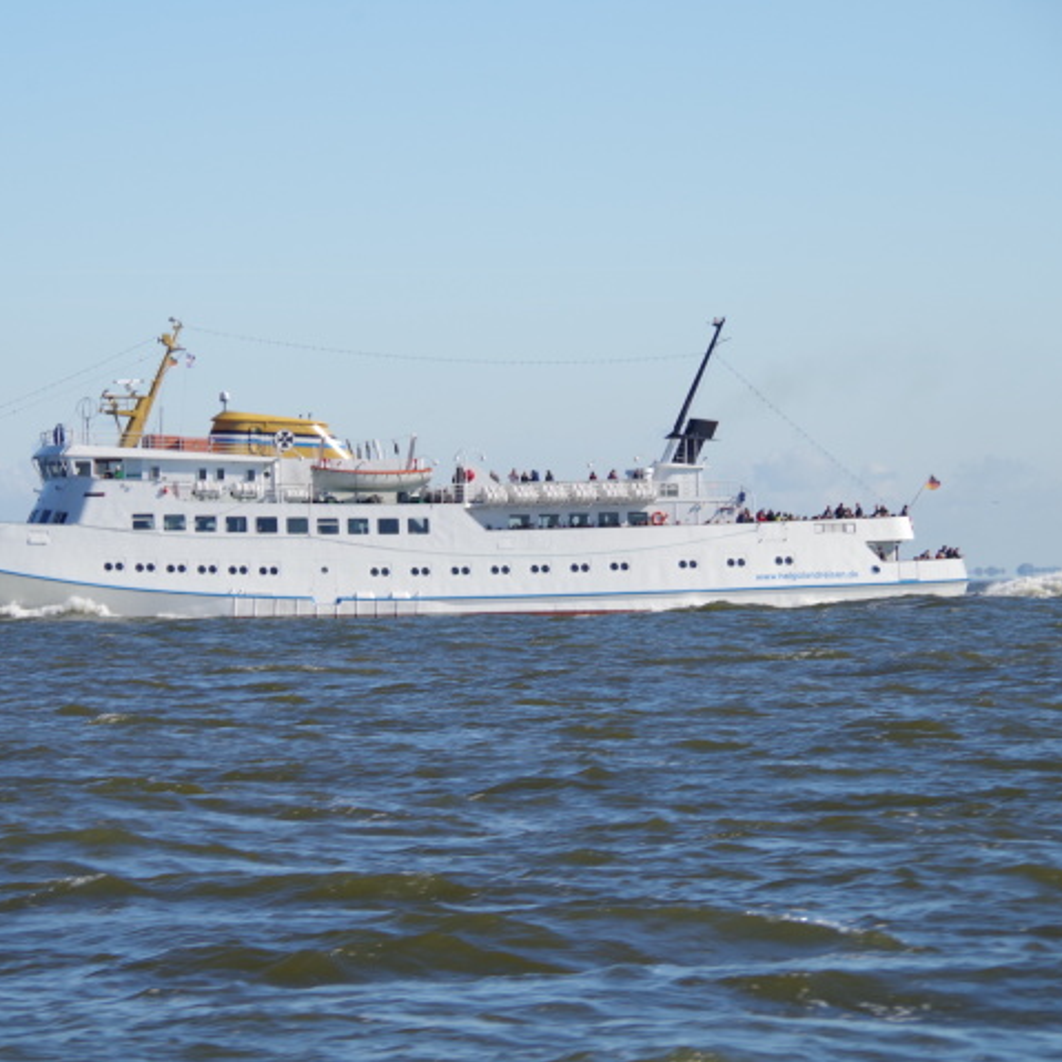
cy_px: 531
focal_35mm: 194
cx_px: 410
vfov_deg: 9.0
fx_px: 6734
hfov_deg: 9.0
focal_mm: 100
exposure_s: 1/125
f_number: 10
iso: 200
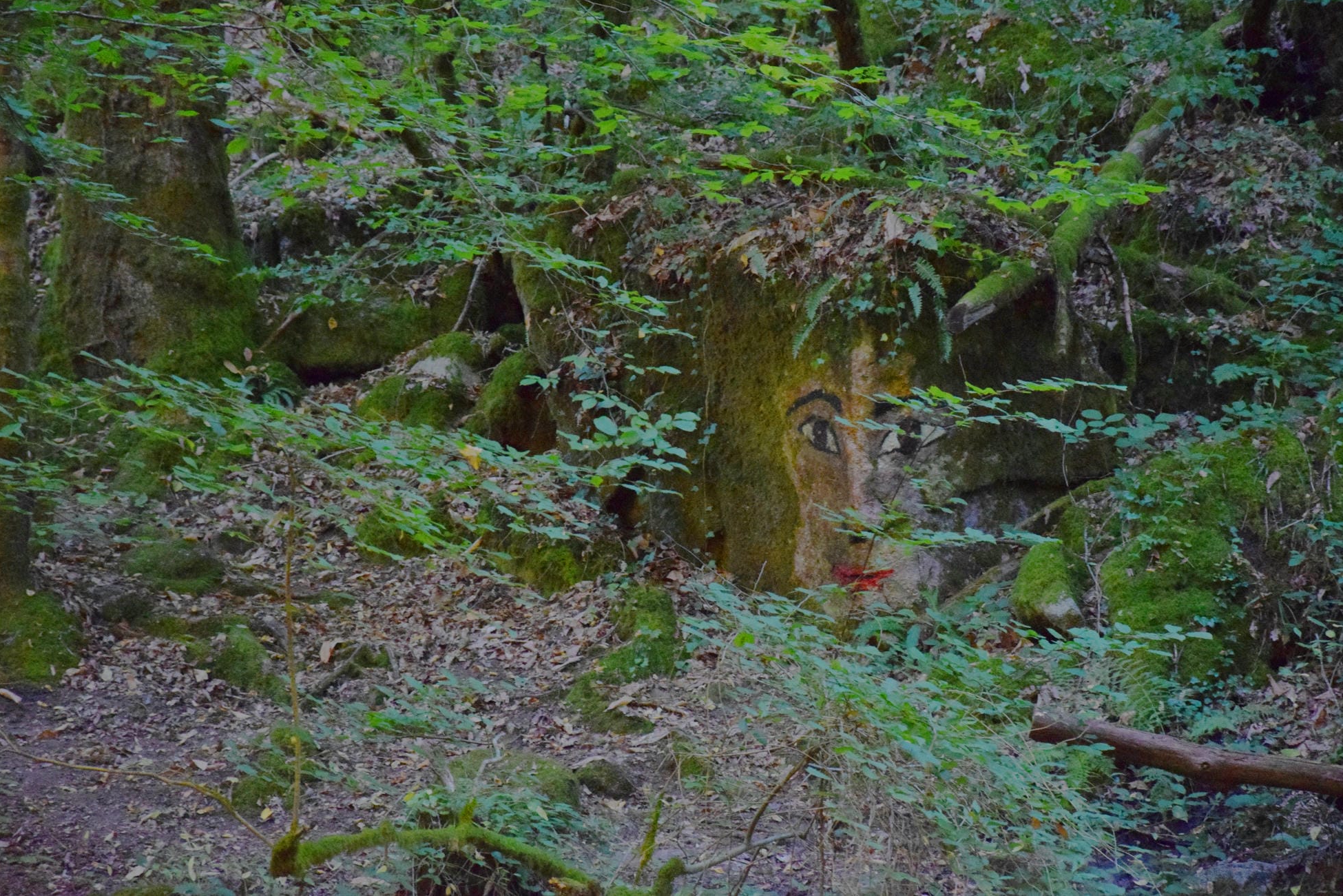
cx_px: 676
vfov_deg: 8.5
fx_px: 6025
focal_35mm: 162
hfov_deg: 12.7
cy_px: 437
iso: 6400
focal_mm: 105
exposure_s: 1/100
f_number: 5.6
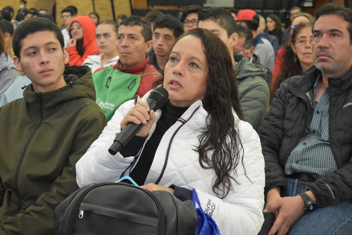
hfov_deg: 27.0
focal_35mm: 75
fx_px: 733
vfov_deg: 18.2
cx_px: 176
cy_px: 118
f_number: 5.6
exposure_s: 1/60
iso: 3200
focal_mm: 50
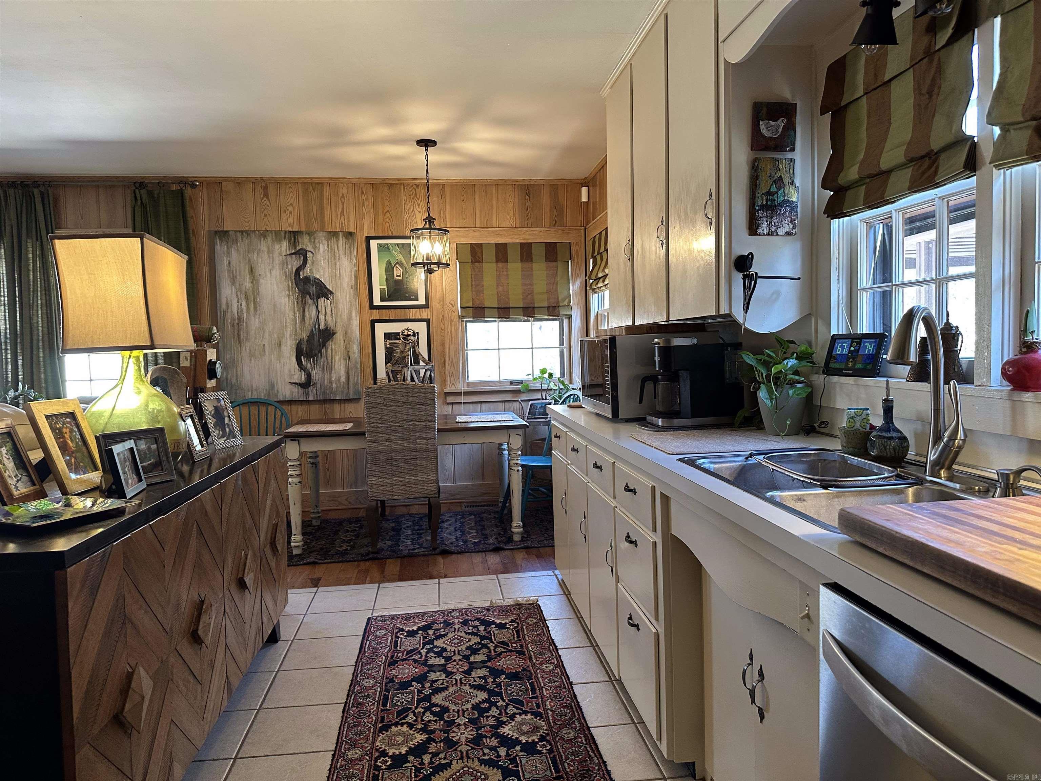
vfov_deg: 56.8
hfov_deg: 71.6
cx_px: 520
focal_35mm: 24
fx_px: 722
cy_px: 390
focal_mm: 6.86
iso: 250
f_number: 1.78
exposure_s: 1/60
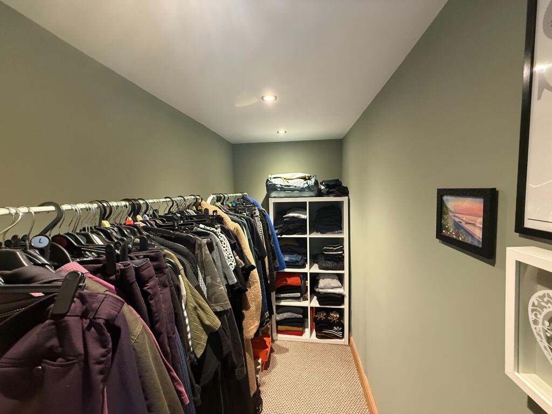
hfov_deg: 102.1
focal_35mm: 14
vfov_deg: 85.7
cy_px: 207
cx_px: 276
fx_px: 223
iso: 500
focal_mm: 2.22
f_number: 2.2
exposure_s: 1/50
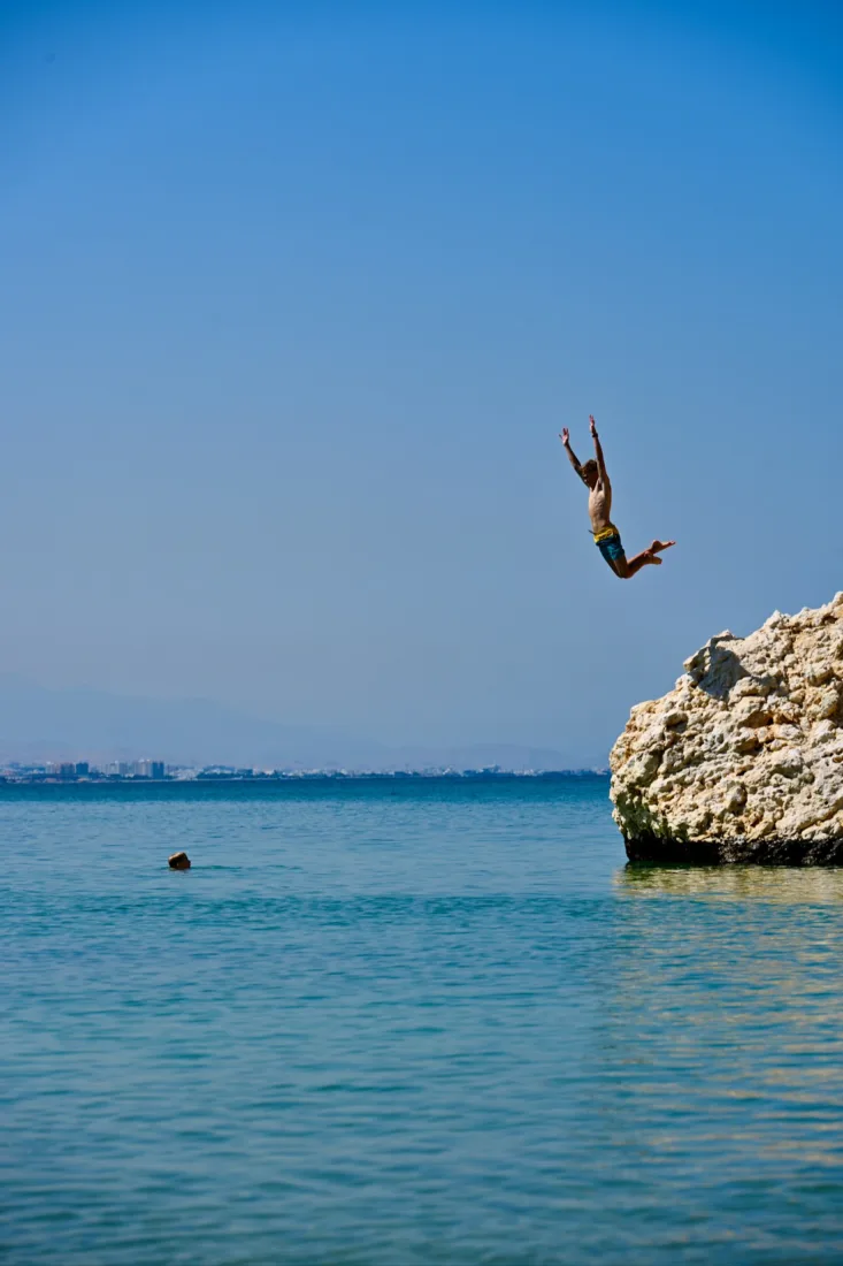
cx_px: 422
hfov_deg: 11.4
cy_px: 633
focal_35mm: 120
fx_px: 4216
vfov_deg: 17.1
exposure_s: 1/800
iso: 100
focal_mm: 120
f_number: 8
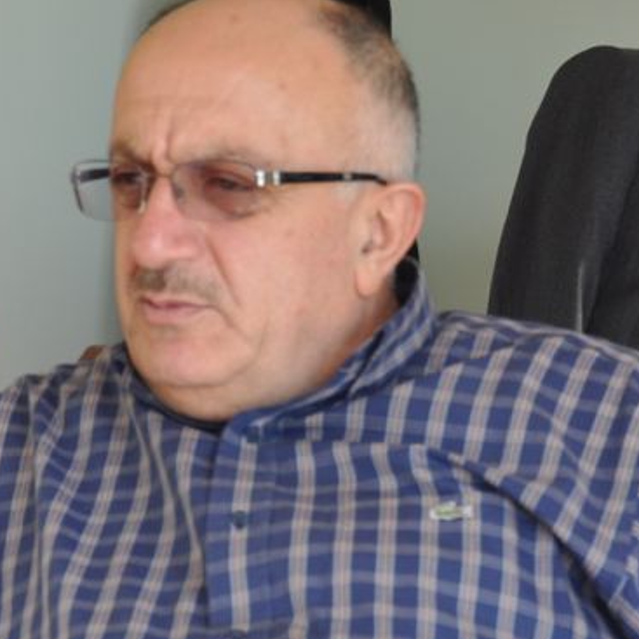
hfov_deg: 24.3
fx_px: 1483
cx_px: 261
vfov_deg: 24.3
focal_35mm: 71
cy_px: 311
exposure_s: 1/90
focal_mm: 32
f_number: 4.8
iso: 200
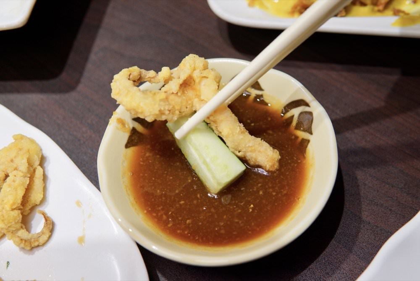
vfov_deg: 29.9
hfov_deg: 43.6
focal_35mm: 45
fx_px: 525
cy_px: 140
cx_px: 210
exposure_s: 1/60
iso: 200
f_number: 4
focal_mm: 30
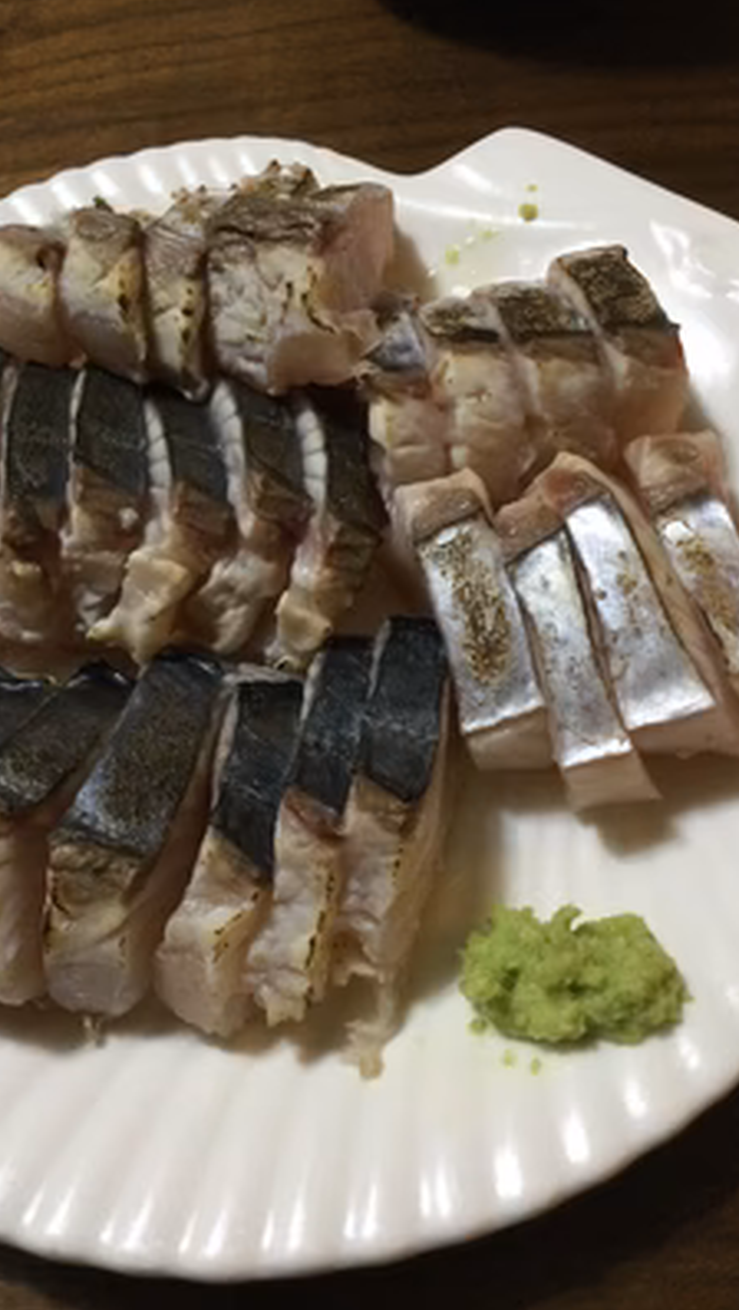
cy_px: 653
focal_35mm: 34
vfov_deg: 58.0
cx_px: 327
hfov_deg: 34.7
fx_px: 1182
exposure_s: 1/30
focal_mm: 3.3
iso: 125
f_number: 2.4
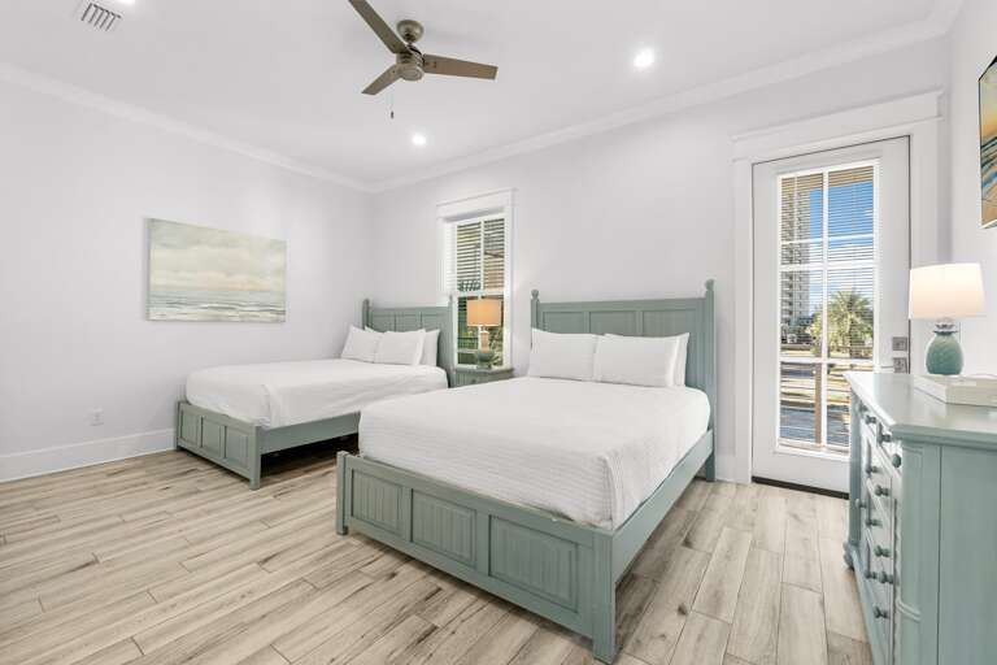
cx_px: 498
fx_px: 415
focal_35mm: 15
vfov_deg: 77.3
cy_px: 332
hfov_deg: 100.4
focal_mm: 10
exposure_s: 1/40
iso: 400
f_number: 9
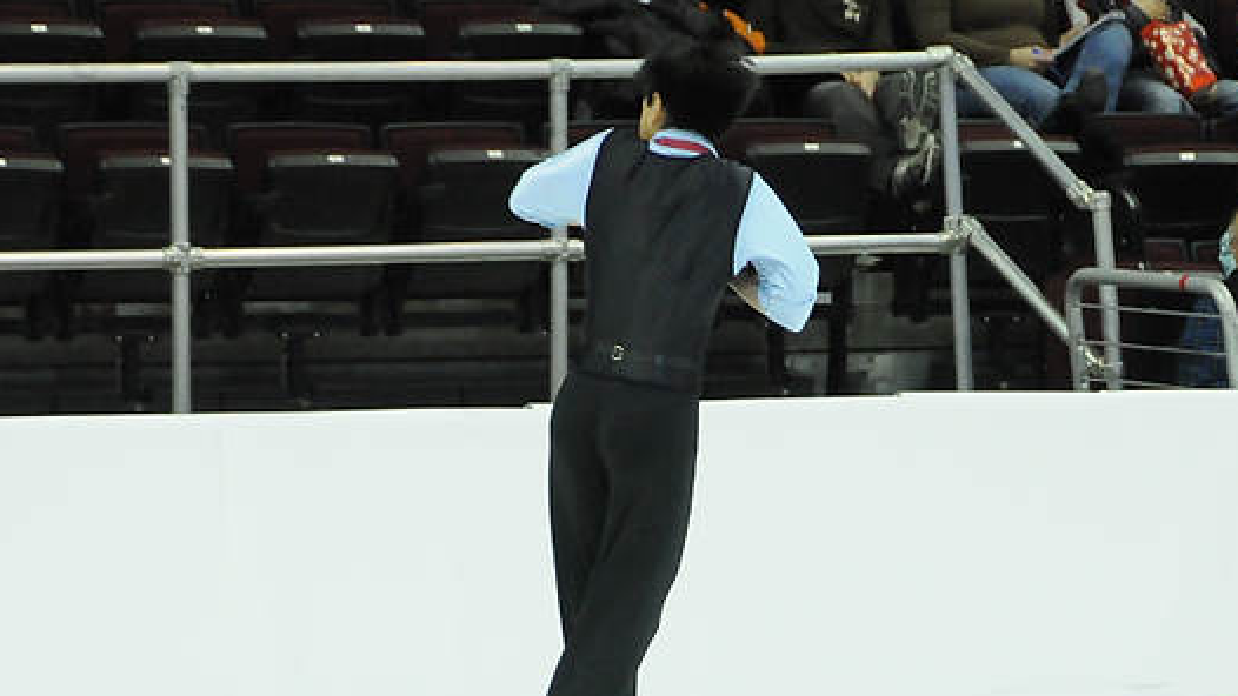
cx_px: 671
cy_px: 474
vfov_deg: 3.8
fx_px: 10597
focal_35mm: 323
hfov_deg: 6.7
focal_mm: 135
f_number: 5.6
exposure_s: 1/640
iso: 3200
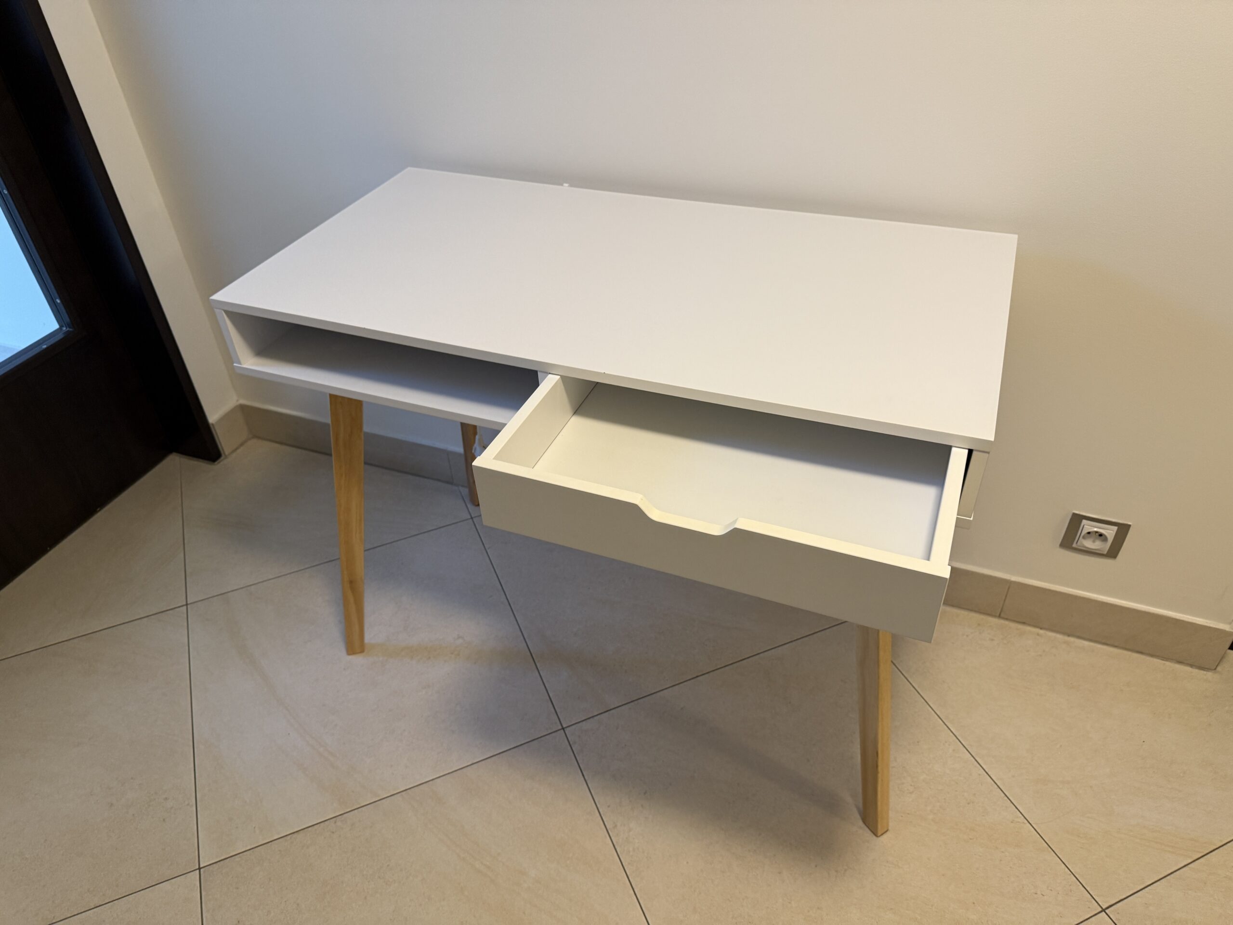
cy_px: 462
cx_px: 616
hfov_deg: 71.6
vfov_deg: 56.8
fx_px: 855
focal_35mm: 24
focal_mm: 6.76
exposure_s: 1/50
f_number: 1.78
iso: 200
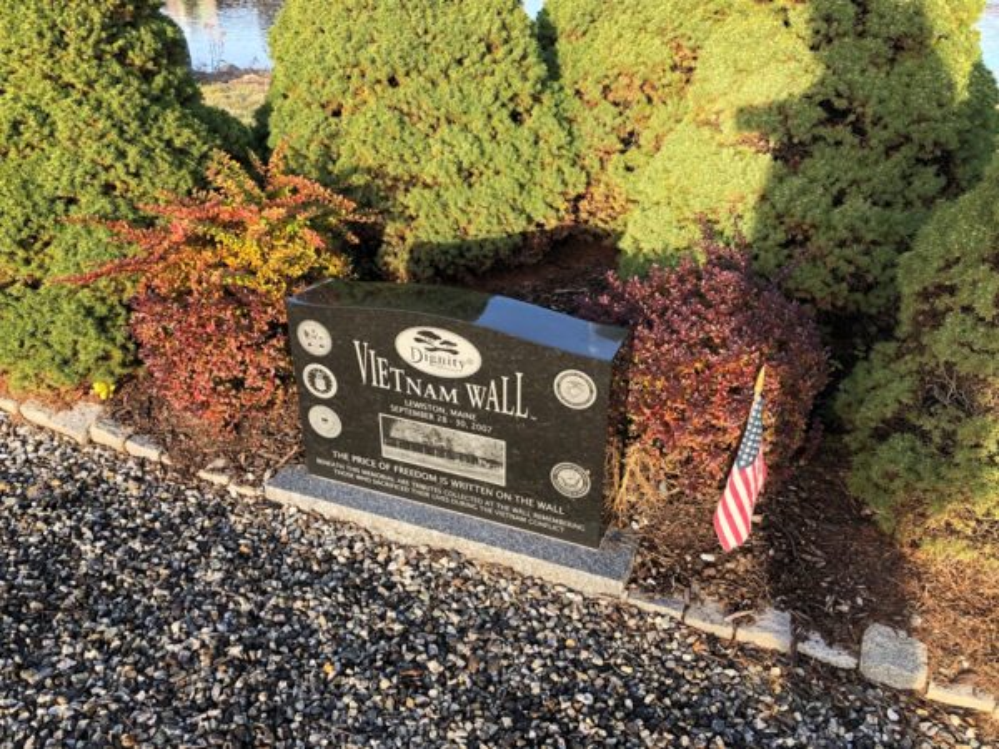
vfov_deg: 49.7
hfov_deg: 63.4
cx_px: 500
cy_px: 374
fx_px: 808
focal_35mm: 28
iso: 20
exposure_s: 1/189
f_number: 1.8
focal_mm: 3.99
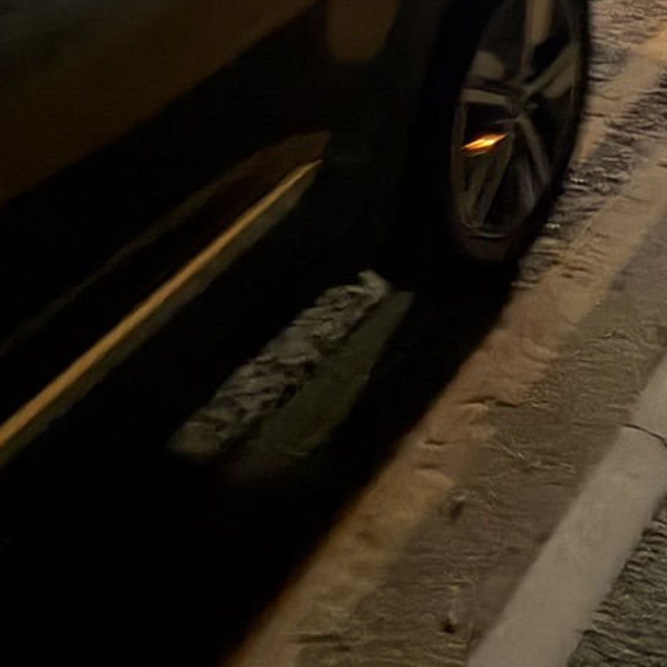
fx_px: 1177
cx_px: 762
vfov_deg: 21.1
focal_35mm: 54
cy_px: -538
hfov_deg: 28.3
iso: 1250
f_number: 2.2
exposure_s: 1/6
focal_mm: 2.22
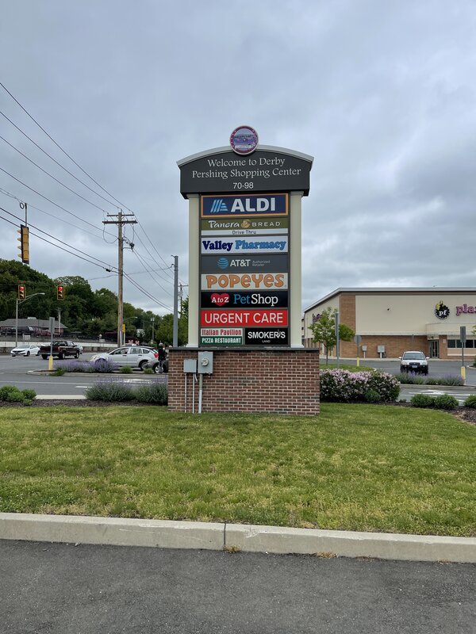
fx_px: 477
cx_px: 238
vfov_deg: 67.3
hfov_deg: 53.1
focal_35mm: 26
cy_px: 317
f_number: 1.6
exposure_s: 1/4049
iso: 32
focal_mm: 5.1
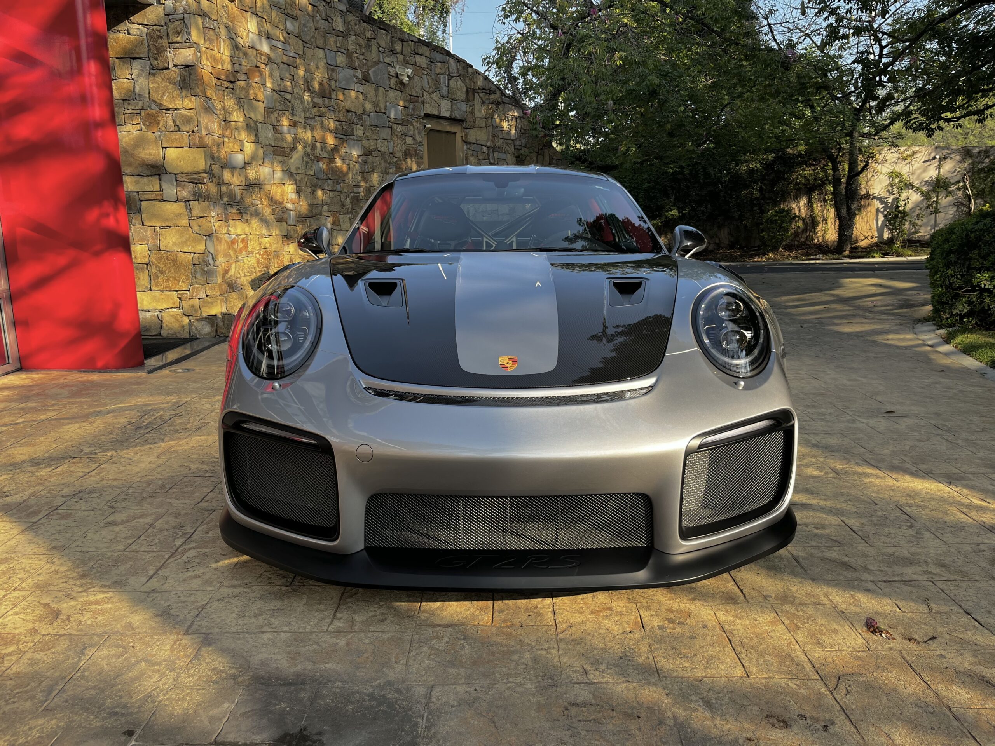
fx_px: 747
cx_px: 498
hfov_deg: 67.3
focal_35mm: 26
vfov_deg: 53.1
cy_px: 373
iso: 50
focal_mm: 5.1
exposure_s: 1/705
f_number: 1.6
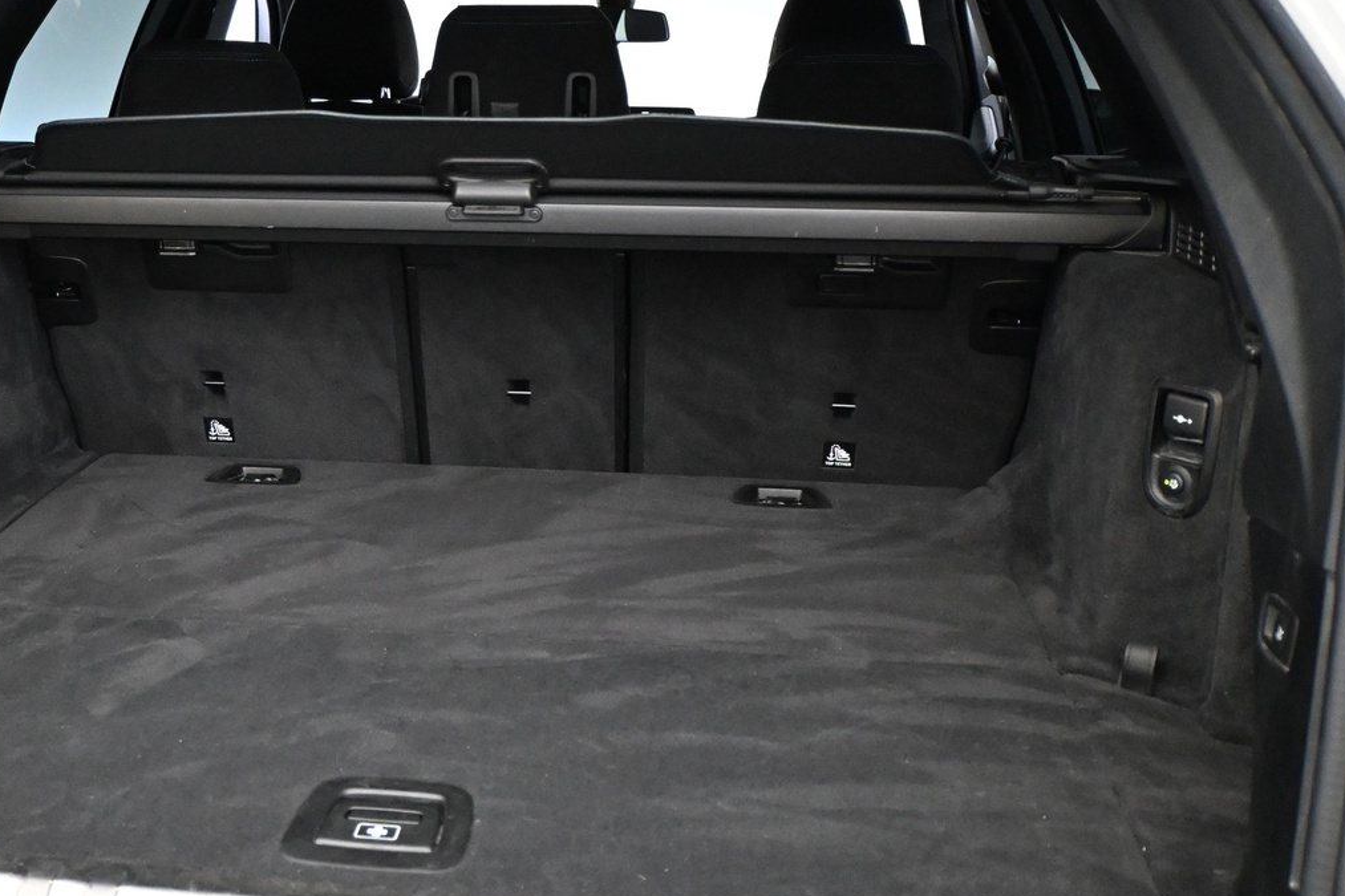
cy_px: 441
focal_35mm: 49
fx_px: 1838
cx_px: 421
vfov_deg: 27.4
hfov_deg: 39.6
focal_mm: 20.5
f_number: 3.8
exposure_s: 1/60
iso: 4000
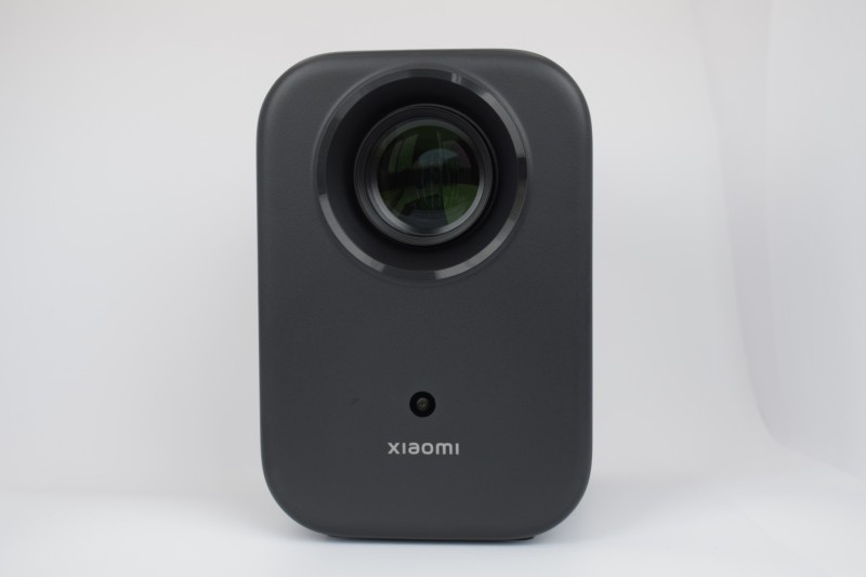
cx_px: 433
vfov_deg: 25.0
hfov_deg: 36.9
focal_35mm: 54
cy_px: 288
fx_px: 1299
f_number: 7.1
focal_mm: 36
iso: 640
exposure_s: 1/160
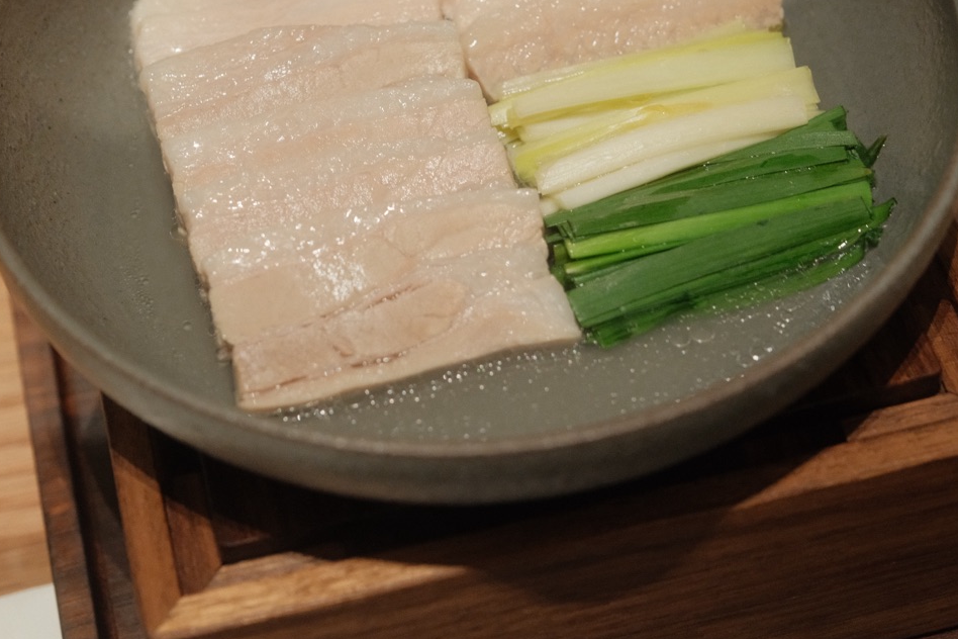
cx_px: 413
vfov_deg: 16.8
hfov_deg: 25.0
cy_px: 239
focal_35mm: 81
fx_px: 2155
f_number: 3.6
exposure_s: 1/125
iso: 3200
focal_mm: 42.4
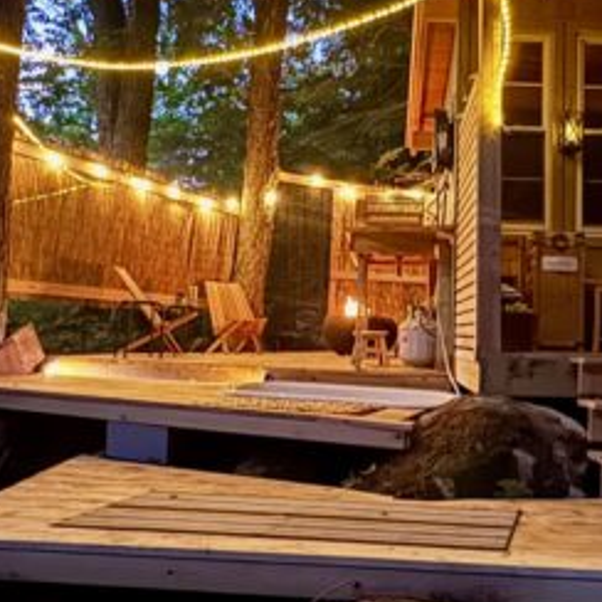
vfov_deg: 42.8
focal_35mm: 39
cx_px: 414
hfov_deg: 42.1
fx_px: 767
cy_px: 279
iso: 2000
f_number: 2.2
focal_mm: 2.22
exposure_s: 1/7
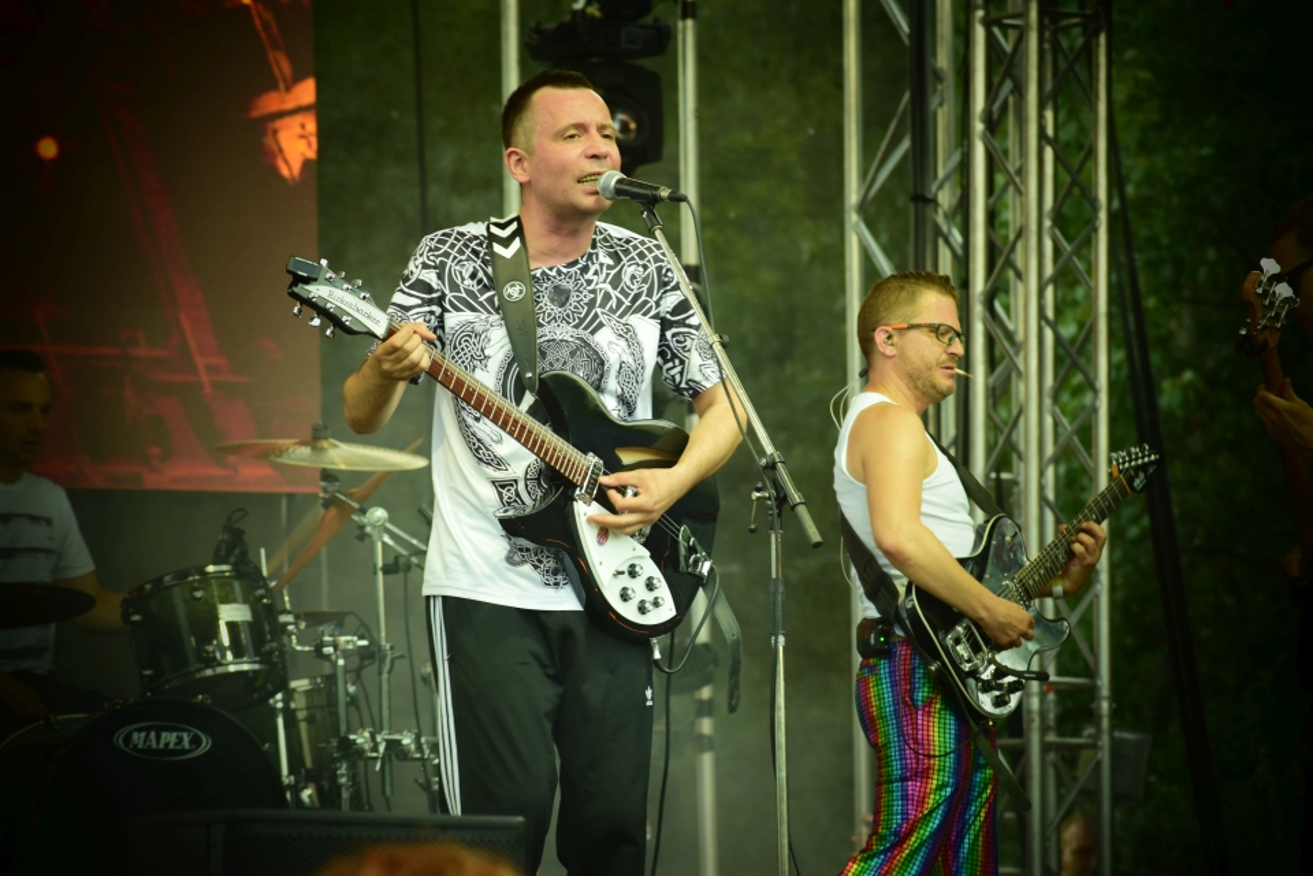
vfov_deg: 6.8
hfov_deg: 10.2
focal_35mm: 202
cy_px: 438
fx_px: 7385
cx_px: 656
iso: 400
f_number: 6.3
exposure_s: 1/125
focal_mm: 135
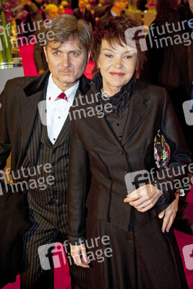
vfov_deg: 41.1
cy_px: 144
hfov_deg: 28.1
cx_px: 96
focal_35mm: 48
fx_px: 386
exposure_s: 1/250
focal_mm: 48
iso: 1600
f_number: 4.5
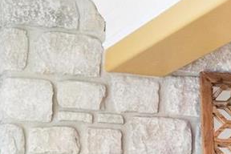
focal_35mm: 200
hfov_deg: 10.0
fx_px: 1283
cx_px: 319
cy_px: 333
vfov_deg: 6.6
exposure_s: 1/15
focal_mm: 18
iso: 400
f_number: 8
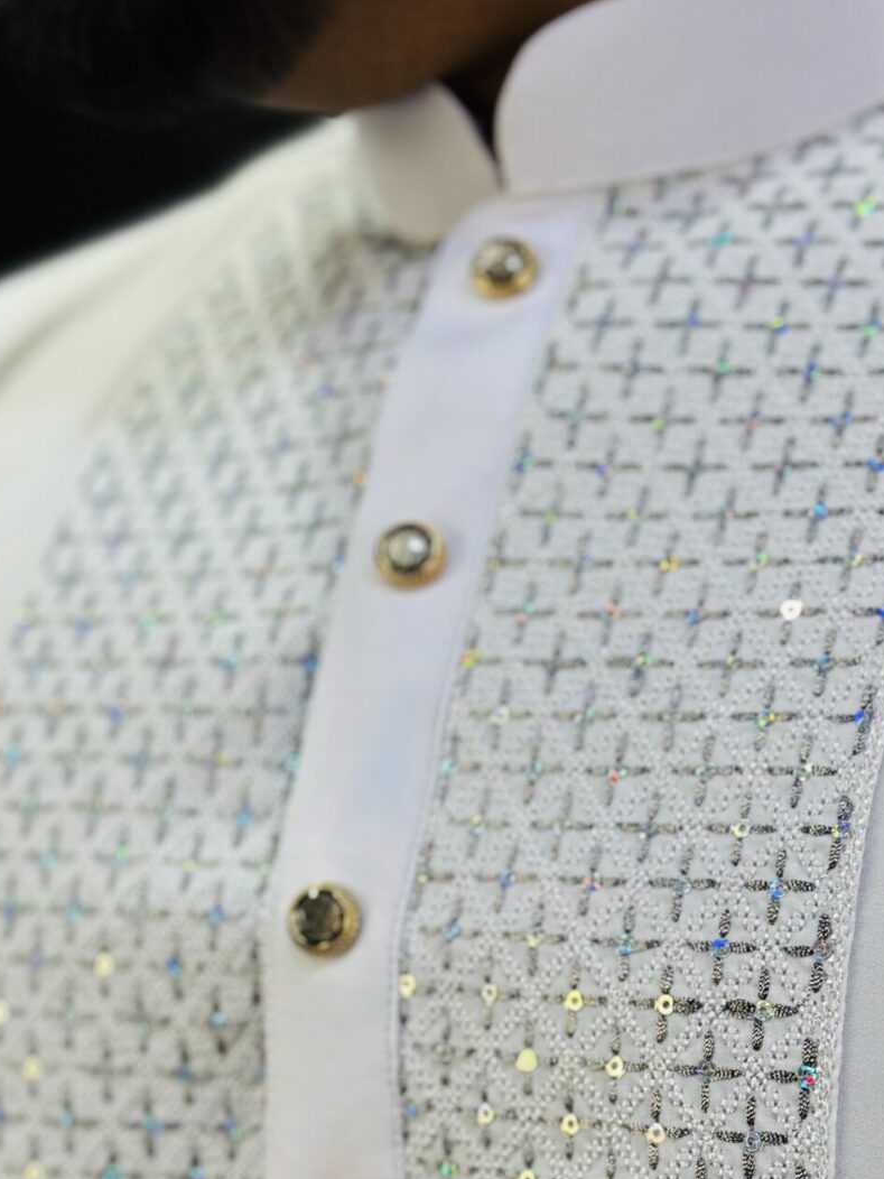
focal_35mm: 73
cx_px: 478
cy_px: 788
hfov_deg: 20.2
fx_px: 2486
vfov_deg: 26.5
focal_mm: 6.86
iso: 80
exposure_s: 1/467
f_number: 1.78
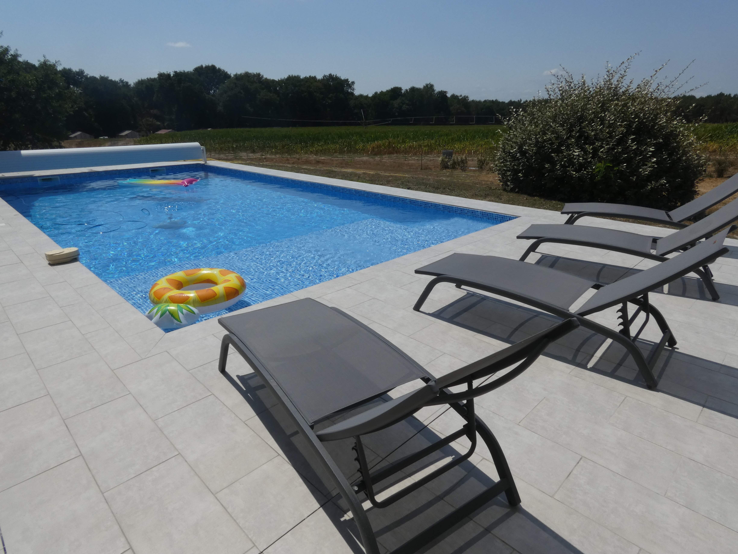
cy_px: 277
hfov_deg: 81.7
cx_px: 369
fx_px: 426
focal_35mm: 20
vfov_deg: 66.0
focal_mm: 3.6
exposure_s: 1/800
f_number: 6.3
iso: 80
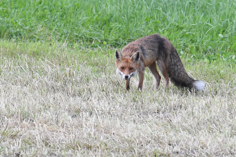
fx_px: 4127
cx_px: 118
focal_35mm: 630
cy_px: 78
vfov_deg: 2.2
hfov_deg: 3.3
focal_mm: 420
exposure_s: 1/320
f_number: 8
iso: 1600
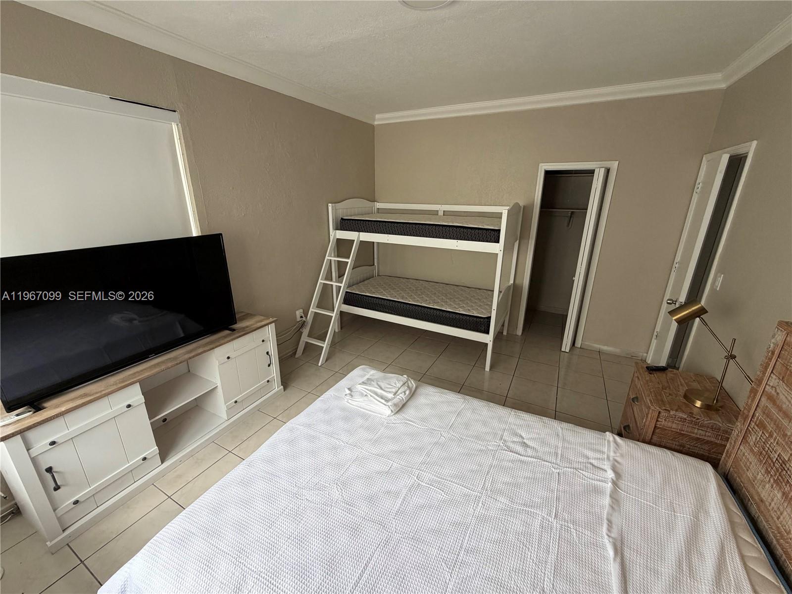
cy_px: 297
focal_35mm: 14
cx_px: 396
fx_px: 320
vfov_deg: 85.7
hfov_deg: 102.1
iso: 200
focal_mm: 2.22
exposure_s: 1/121
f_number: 2.2
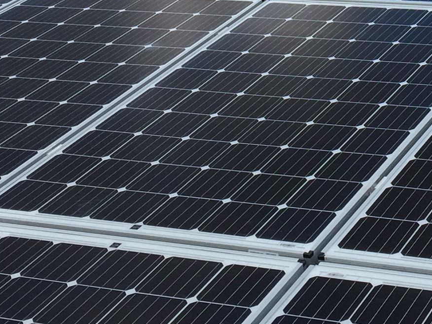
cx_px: 398
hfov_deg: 17.9
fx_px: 1348
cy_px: -160
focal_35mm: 108
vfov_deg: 13.0
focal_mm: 4.15
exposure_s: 1/1412
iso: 32
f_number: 2.2
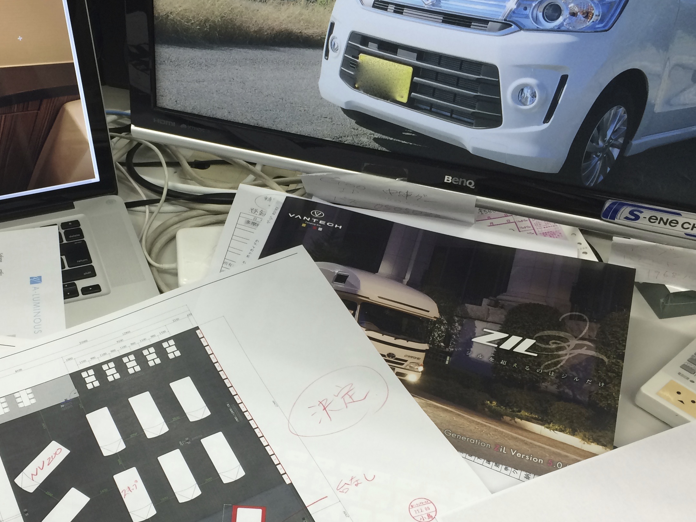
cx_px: 232
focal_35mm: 44
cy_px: 337
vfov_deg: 32.7
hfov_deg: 42.4
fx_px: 885
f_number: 2.2
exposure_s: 1/40
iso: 40
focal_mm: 4.15
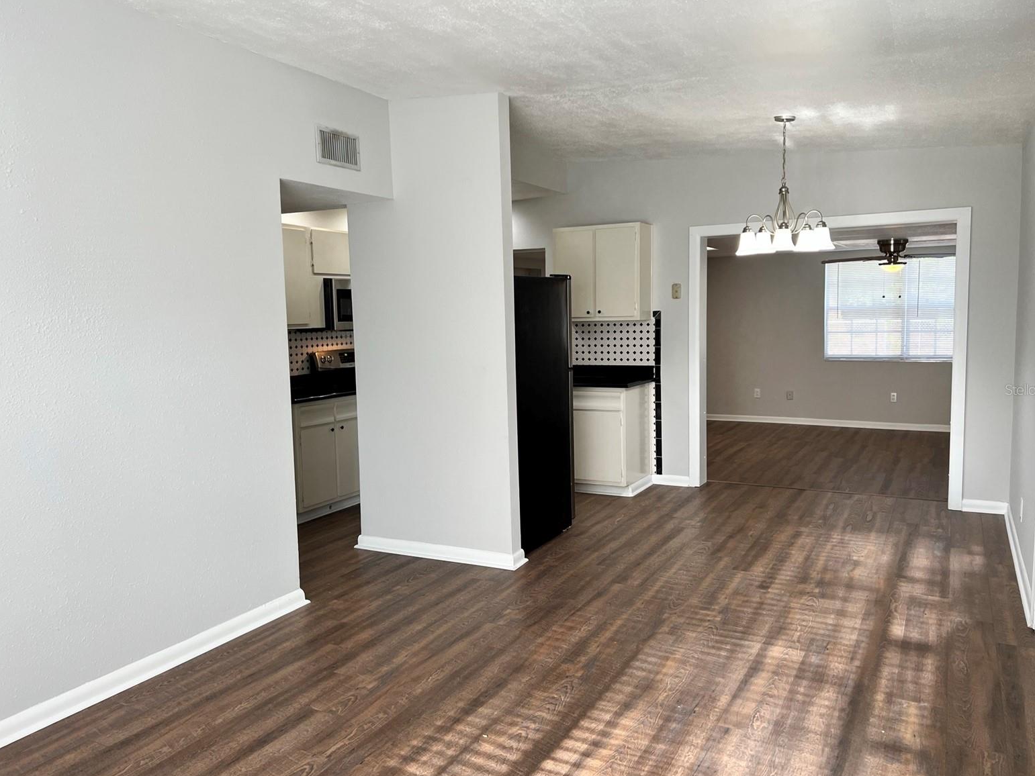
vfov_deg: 51.4
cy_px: 389
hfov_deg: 65.3
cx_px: 531
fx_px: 807
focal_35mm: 27
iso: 64
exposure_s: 1/120
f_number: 1.5
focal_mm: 5.7
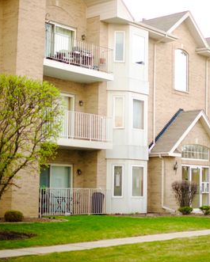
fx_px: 551
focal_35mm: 71
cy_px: 131
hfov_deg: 21.3
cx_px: 165
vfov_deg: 26.8
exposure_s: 1/4000
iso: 1000
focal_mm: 50
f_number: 1.4
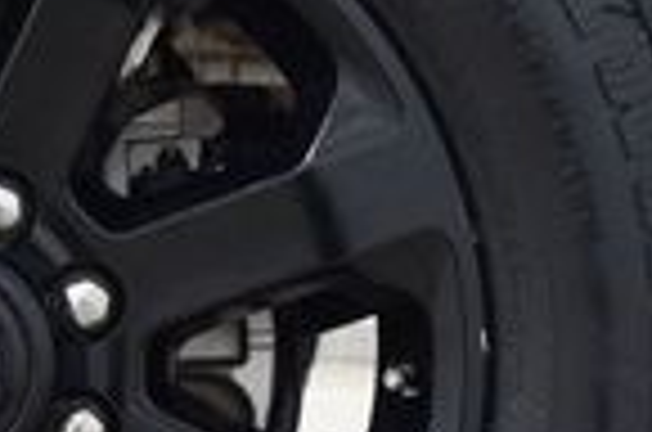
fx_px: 3361
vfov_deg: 7.3
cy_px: 340
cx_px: -58
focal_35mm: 186
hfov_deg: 10.9
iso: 1600
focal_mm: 28
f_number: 6.3
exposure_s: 1/15
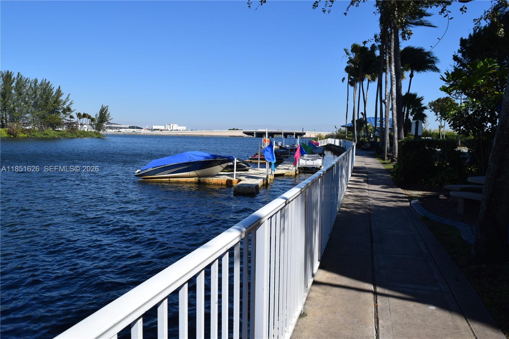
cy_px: 170
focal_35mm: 27
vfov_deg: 47.9
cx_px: 254
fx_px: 382
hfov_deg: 67.4
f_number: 10
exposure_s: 1/500
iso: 200
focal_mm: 18
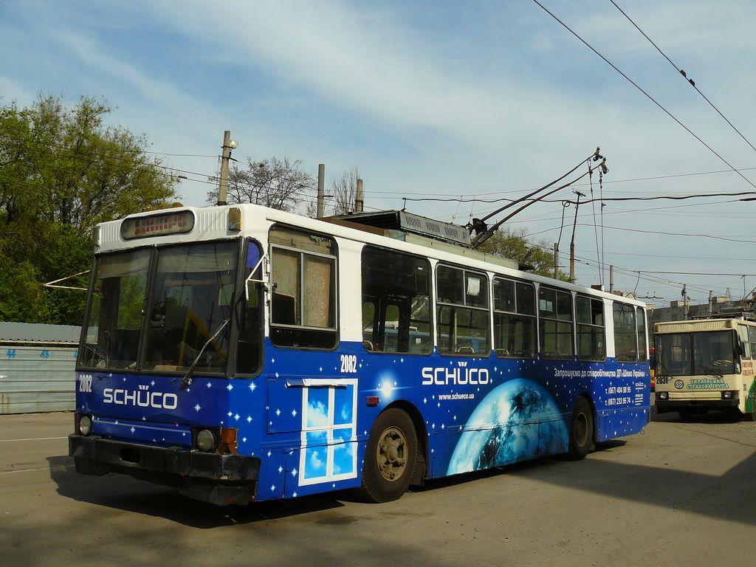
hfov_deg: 51.4
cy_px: 284
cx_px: 378
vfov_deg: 39.7
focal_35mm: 36
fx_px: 786
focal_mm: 6
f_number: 4
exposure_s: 1/1000
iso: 100
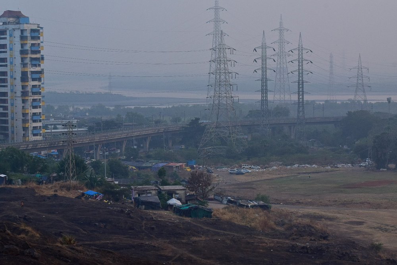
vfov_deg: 13.0
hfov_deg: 19.5
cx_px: 198
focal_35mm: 105
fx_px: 1158
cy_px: 132
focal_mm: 70
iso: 400
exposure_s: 1/160
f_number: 11
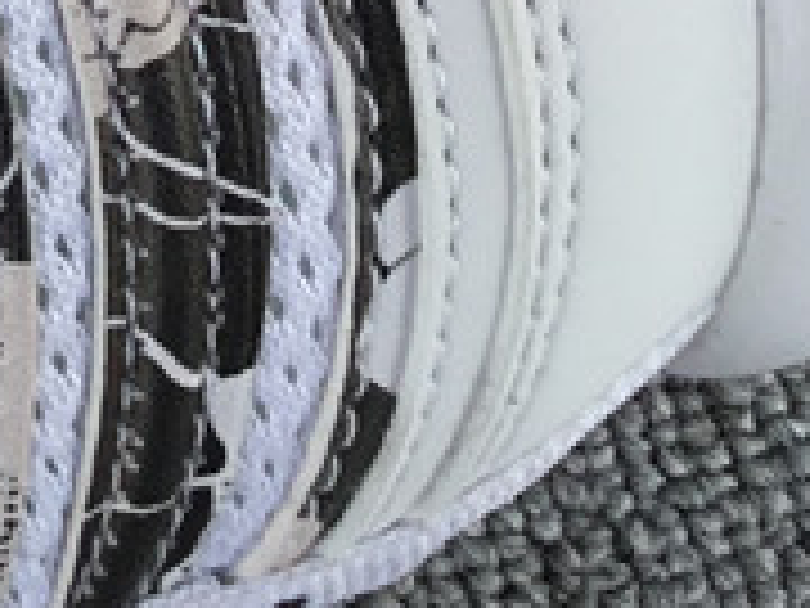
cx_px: -522
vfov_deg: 8.7
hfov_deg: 12.0
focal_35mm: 155
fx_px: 3627
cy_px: -849
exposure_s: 1/267
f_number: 2.4
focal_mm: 3.3
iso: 25
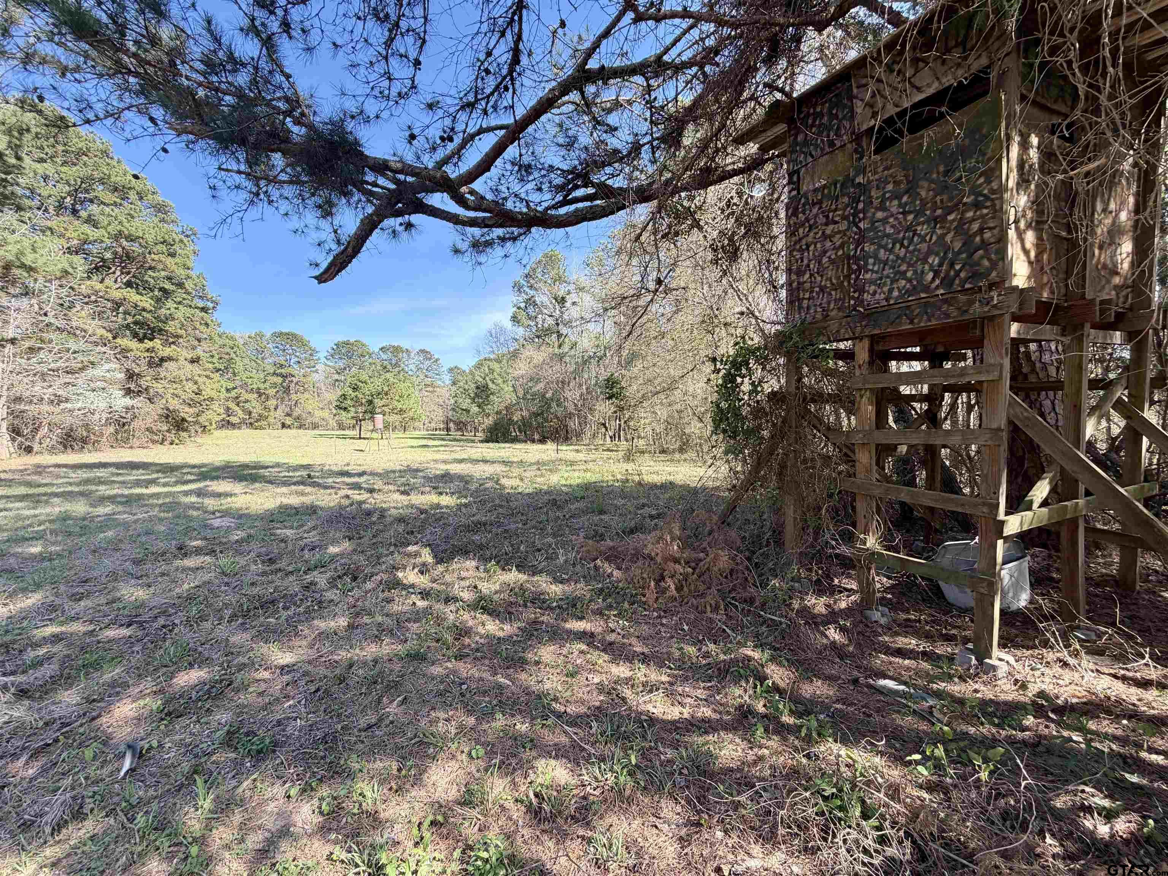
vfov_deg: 85.7
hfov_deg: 102.1
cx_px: 584
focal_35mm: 14
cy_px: 438
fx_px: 472
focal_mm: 2.22
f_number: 2.2
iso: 40
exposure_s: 1/248
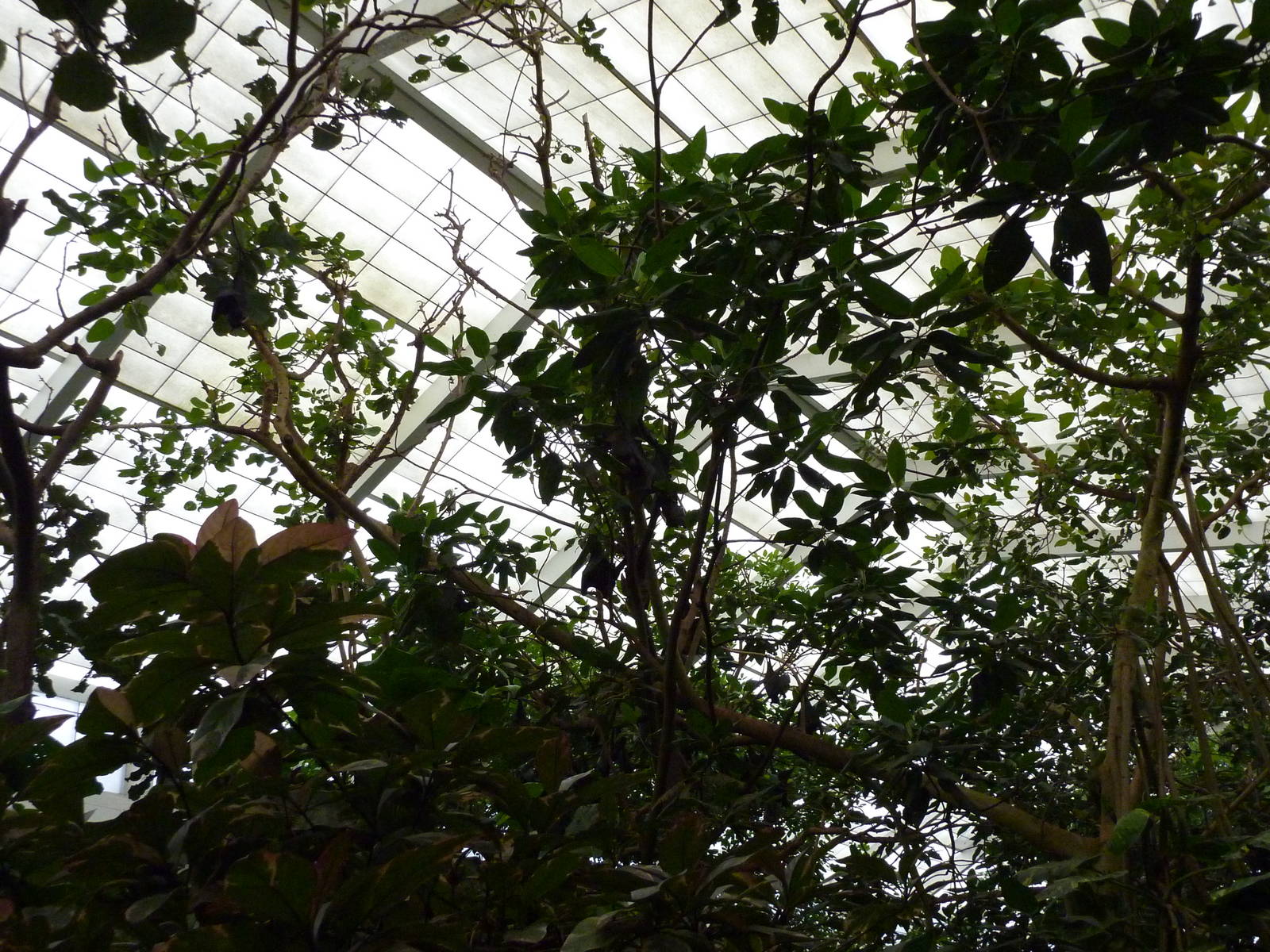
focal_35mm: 32
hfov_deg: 56.8
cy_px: 476
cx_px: 635
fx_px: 1174
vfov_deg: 44.2
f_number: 3.5
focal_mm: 5.3
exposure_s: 1/125
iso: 400
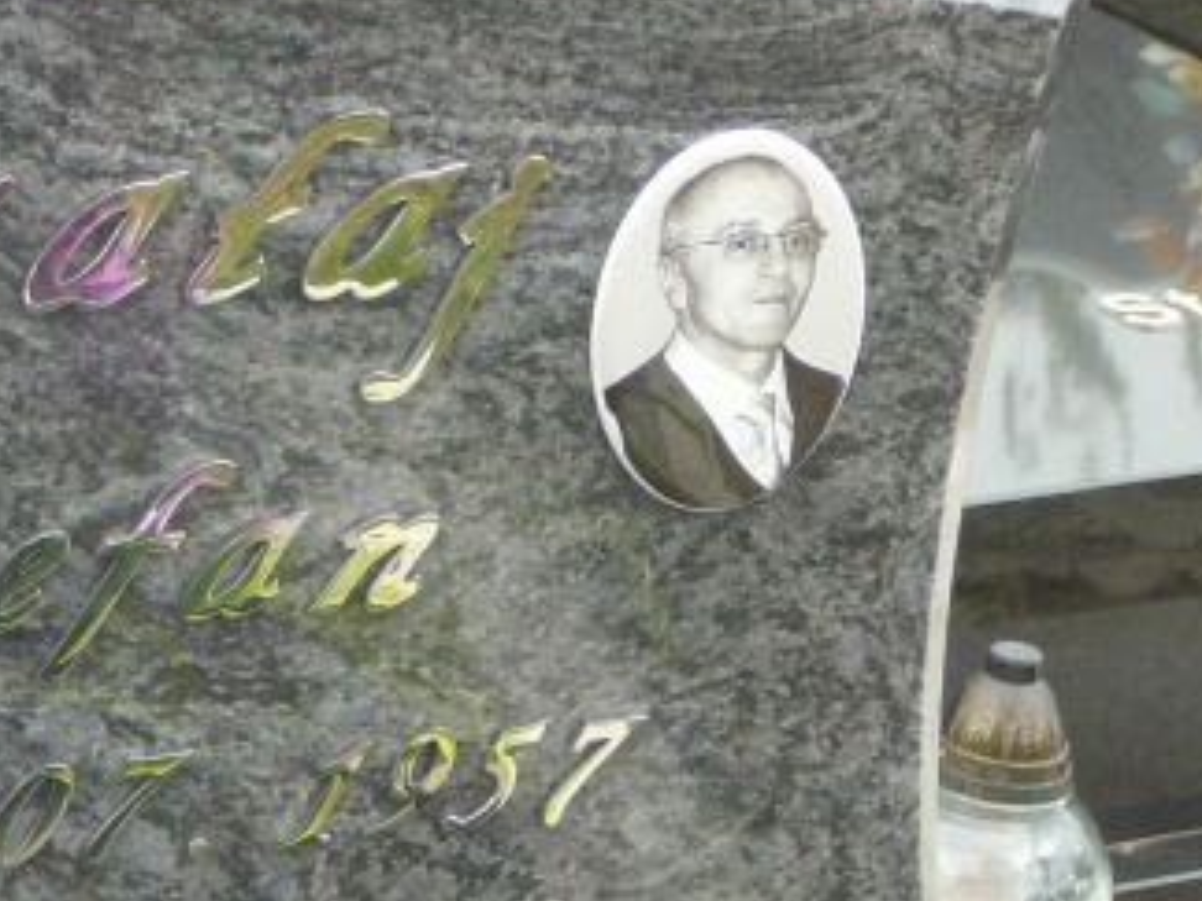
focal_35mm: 152
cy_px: 489
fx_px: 5278
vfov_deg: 9.8
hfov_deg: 12.9
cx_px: 100
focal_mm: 11.5
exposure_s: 1/30
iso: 100
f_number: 3.7
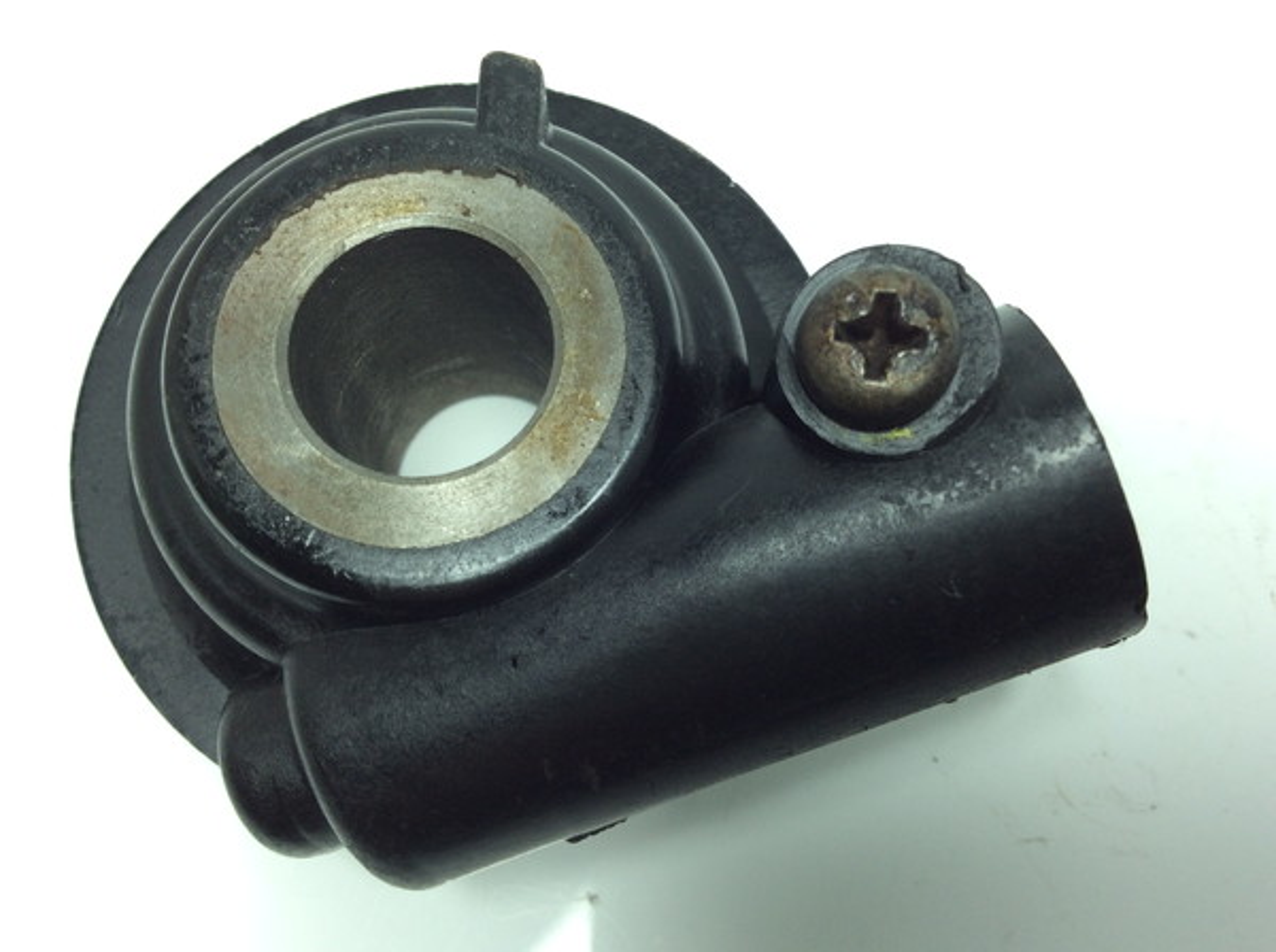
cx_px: 638
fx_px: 1178
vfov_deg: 44.0
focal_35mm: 32
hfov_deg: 56.9
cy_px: 476
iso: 32
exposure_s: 1/172
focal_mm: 3.3
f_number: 2.4
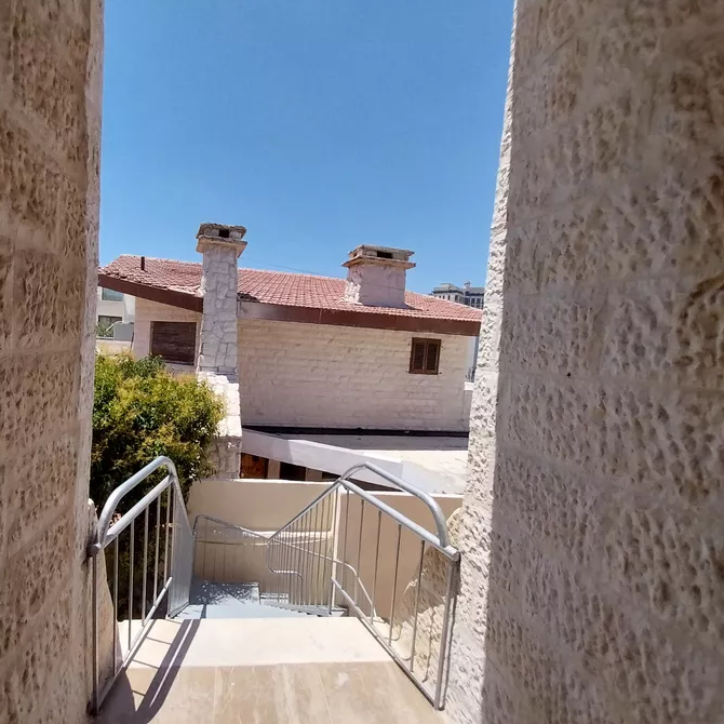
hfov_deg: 85.7
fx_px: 379
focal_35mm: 16
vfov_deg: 87.4
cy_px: 368
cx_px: 272
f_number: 2.2
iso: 64
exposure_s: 1/1463
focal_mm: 1.3
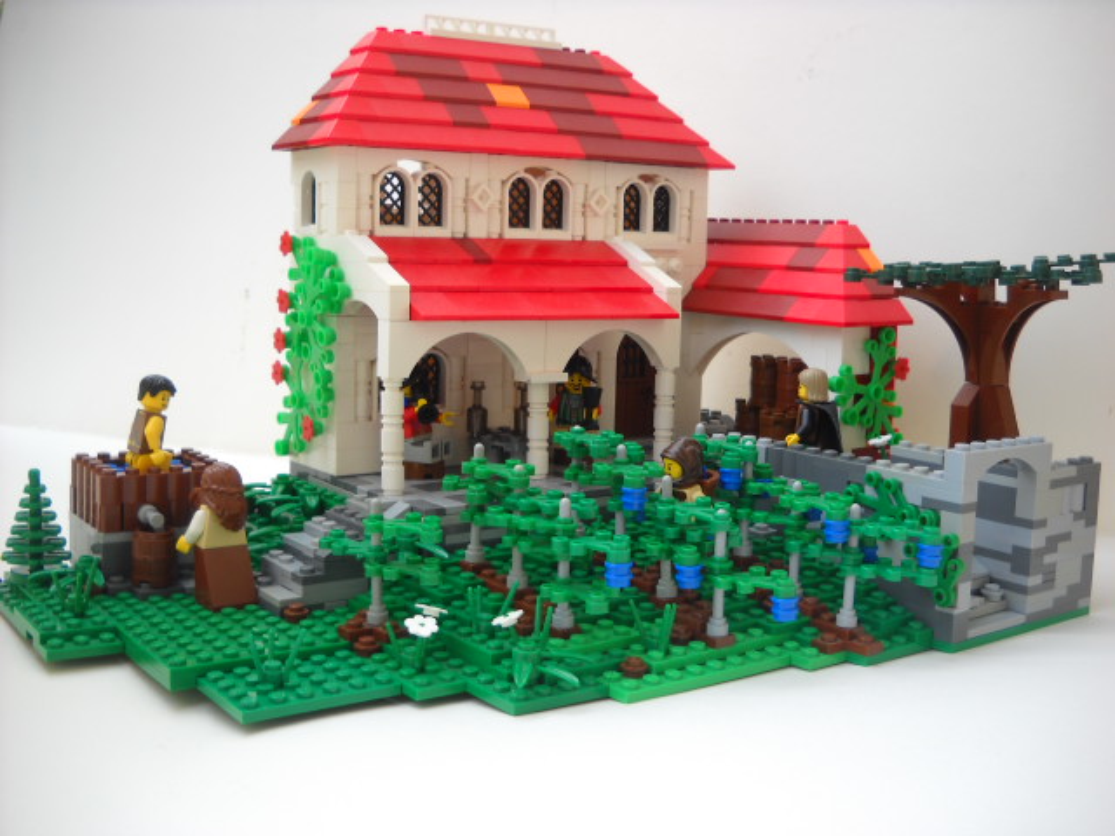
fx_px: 1321
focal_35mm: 41
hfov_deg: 45.8
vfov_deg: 35.1
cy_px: 418
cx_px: 558
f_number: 3.1
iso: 64
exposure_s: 1/161
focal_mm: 6.72
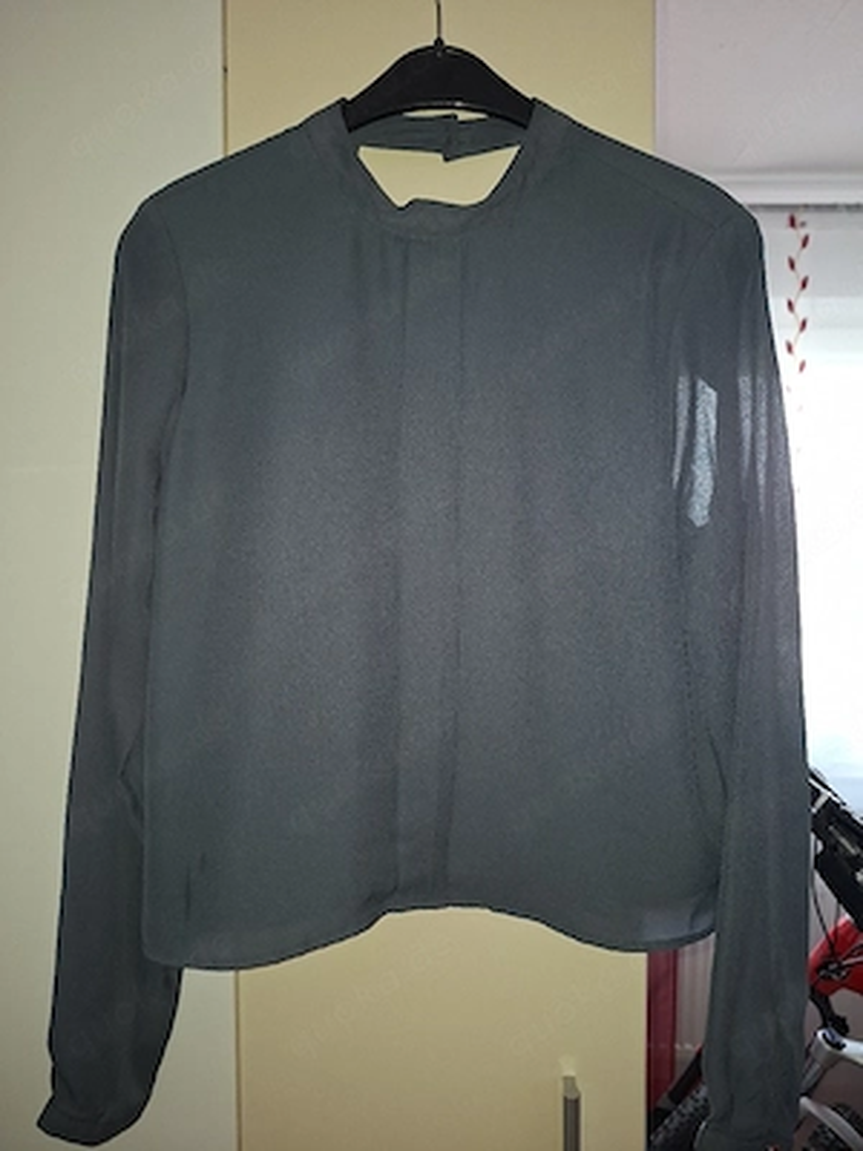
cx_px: 432
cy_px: 576
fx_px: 765
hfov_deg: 58.9
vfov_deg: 73.9
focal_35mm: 23
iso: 200
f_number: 1.8
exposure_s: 1/100
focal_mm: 5.54
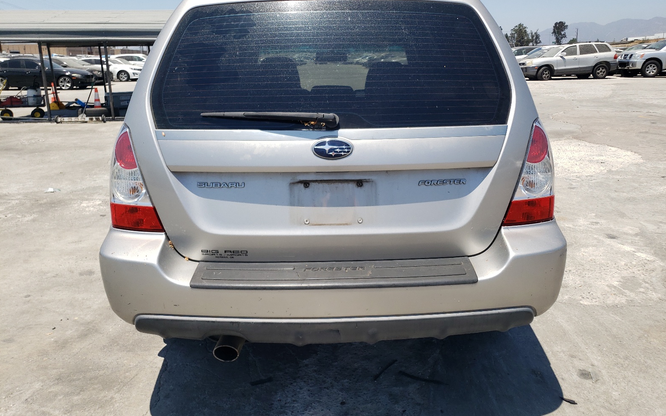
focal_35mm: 28
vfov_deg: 44.3
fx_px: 508
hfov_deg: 66.5
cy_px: 169
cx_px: 335
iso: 50
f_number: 1.5
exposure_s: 1/2500
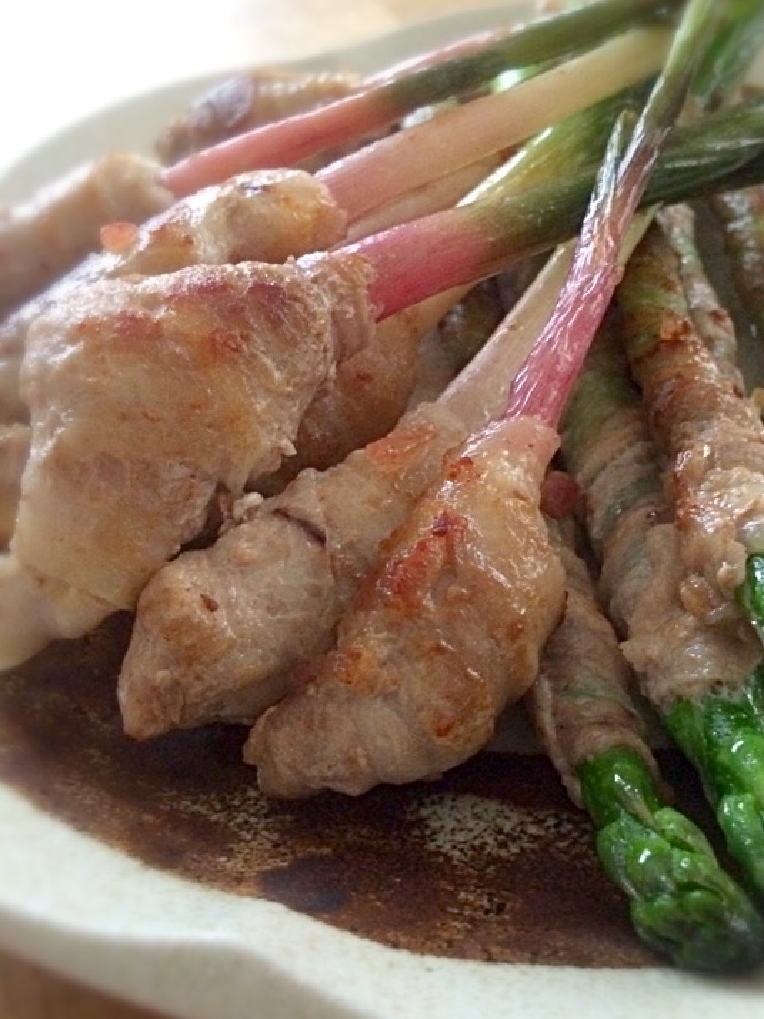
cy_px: 571
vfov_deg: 47.8
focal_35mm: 39
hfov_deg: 36.4
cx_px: 507
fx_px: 1148
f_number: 2.2
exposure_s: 1/15
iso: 500
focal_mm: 4.15
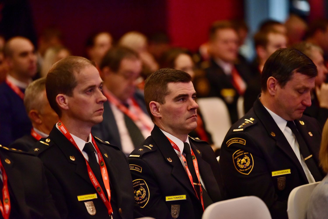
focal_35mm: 185
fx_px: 1686
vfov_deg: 7.4
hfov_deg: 11.1
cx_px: 164
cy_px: 110
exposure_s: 1/160
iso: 5000
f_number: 2.8
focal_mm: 185
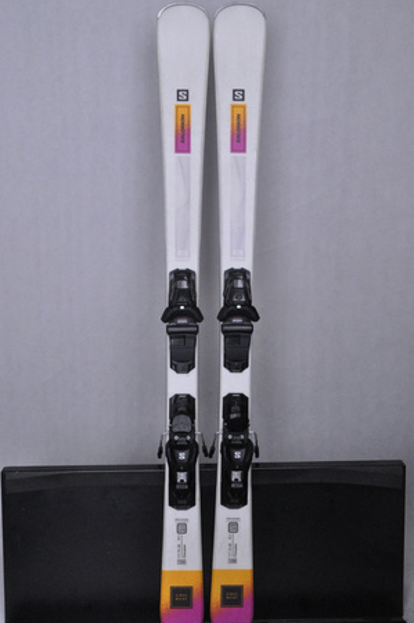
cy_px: 312
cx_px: 207
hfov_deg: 34.1
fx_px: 674
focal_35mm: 39
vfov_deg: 49.6
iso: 3200
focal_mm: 26
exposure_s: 1/125
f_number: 9.5
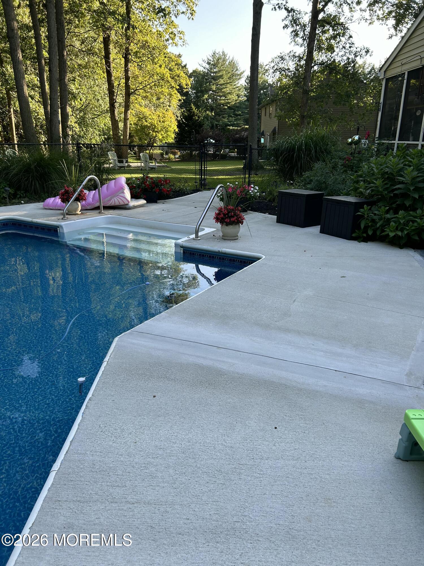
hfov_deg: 53.1
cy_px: 283
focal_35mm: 26
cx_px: 212
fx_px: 425
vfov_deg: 67.3
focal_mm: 5.7
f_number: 1.5
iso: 50
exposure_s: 1/410
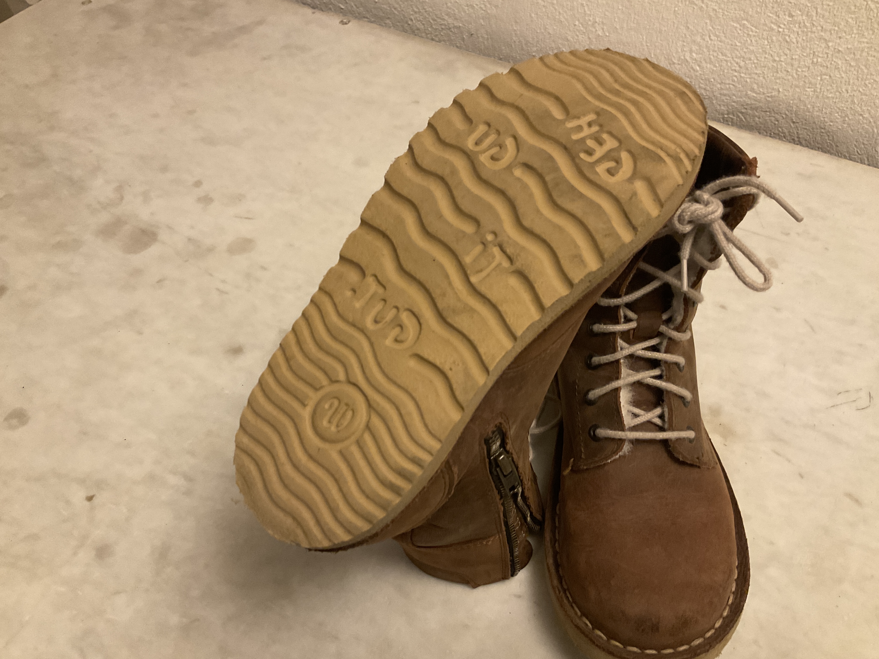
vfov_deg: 48.2
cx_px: 440
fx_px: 736
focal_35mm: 29
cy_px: 330
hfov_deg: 61.7
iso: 250
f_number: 1.8
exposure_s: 1/50
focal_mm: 3
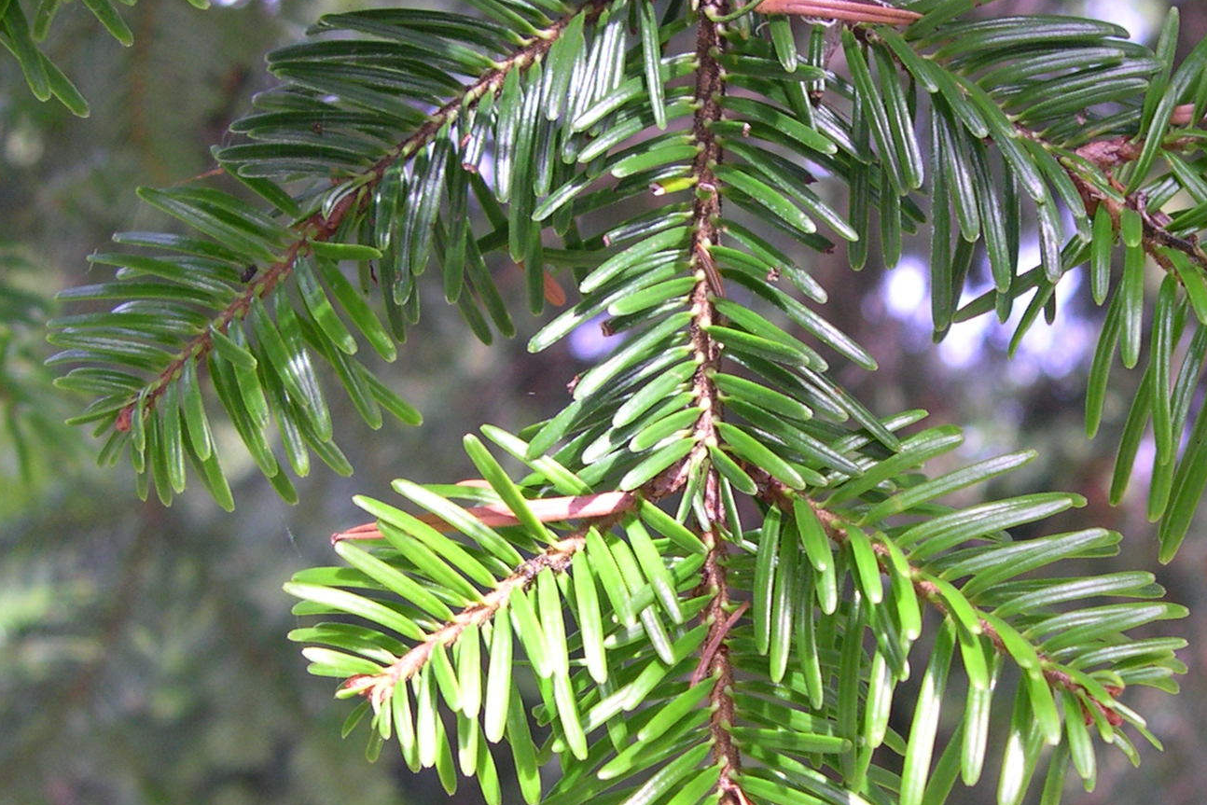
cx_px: 759
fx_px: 2045
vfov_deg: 22.3
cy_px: 396
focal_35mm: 61
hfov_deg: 32.7
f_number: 2.8
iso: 100
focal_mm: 8
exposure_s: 1/76
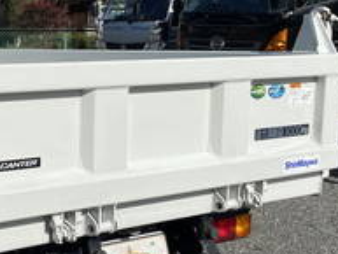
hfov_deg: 21.3
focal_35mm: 86
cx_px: -58
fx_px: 840
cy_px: 166
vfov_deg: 17.1
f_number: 1.6
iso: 32
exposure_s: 1/7813
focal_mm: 4.2
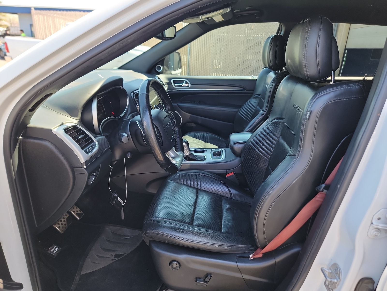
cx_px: 194
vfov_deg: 56.8
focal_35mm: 24
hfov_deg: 71.6
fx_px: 268
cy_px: 146
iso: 78
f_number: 1.8
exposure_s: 1/59
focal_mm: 6.7
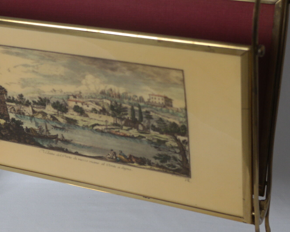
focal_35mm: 91
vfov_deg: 16.9
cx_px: 91
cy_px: 105
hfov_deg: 20.9
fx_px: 781
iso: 400
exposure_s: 1/50
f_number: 4
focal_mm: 28
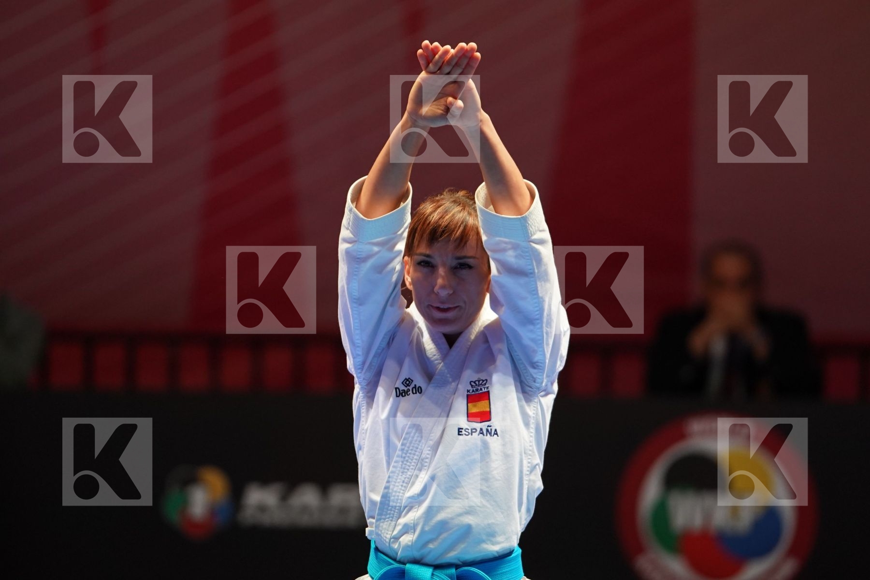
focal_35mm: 300
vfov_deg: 4.6
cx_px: 435
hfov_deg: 6.9
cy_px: 290
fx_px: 7249
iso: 1600
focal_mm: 200
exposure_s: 1/500
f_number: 2.8
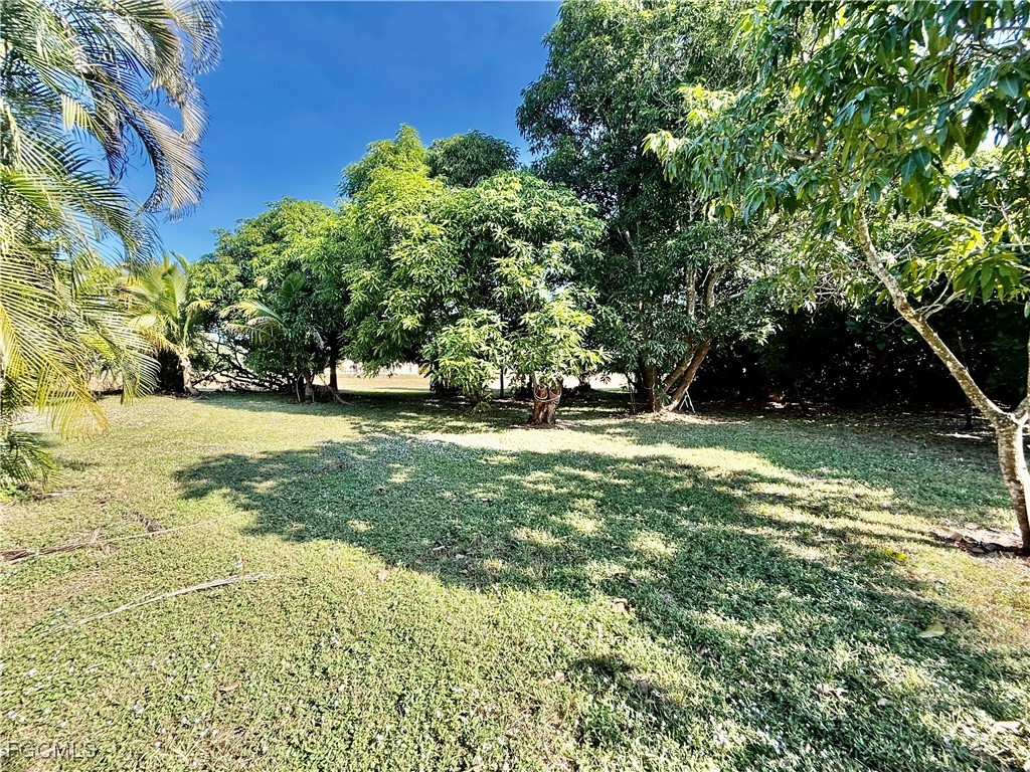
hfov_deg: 102.1
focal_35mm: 14
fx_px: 417
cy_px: 386
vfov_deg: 85.7
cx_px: 515
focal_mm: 2.22
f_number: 2.2
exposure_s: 1/289
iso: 64
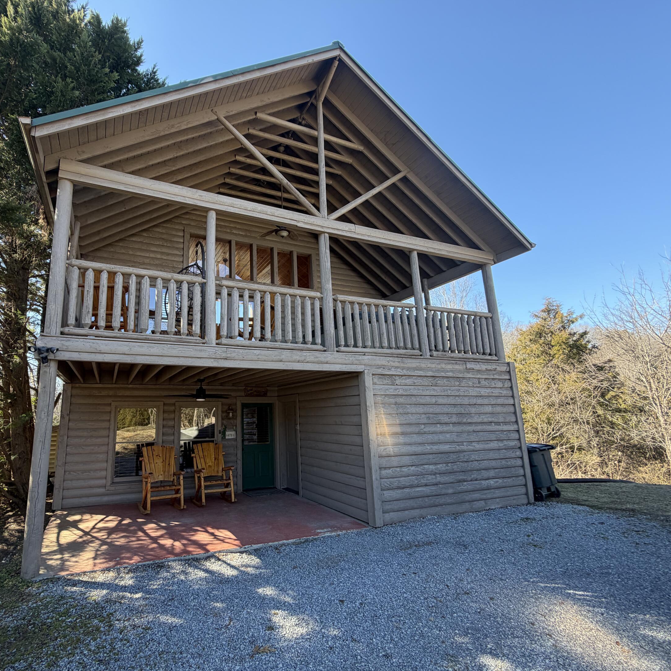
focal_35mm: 17
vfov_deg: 83.9
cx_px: 256
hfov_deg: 82.5
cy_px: 344
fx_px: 373
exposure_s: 1/190
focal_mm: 2.22
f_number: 2.2
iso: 50
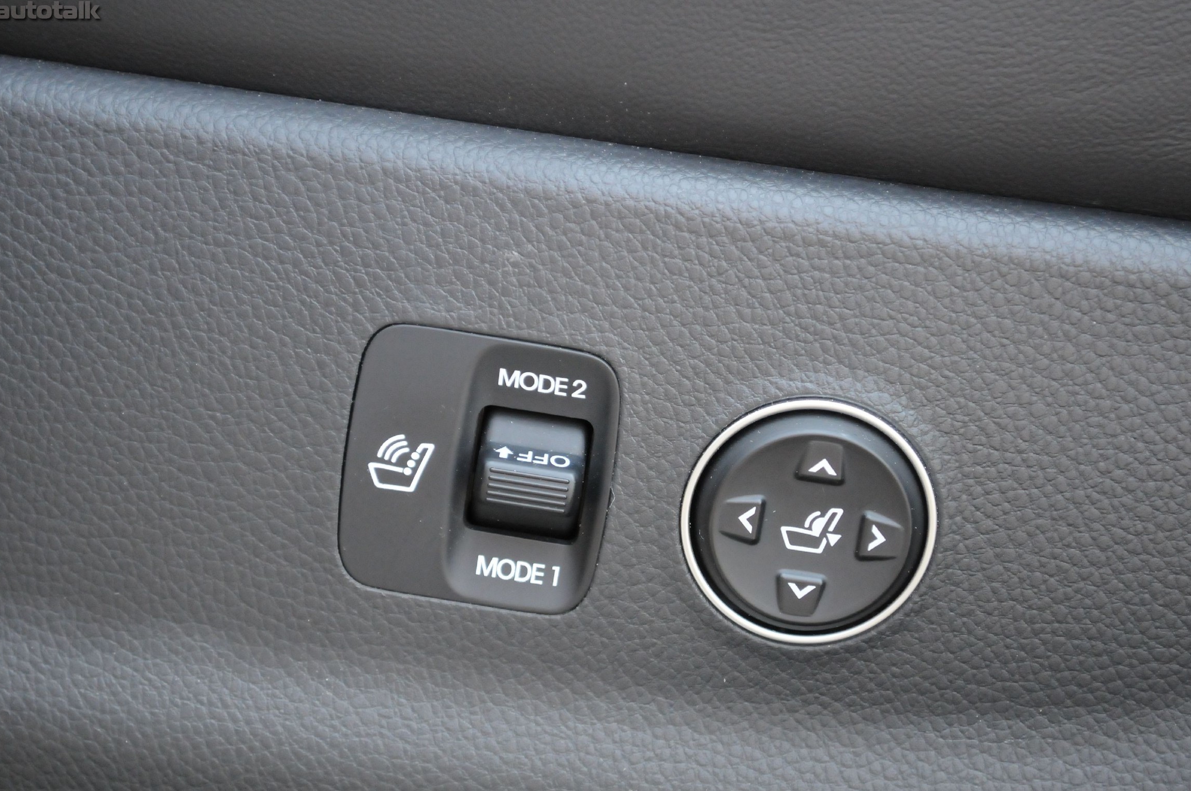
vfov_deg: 15.2
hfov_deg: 22.8
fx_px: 2959
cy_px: 428
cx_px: 631
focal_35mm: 90
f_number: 5.6
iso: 2000
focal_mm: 55
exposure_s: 1/320
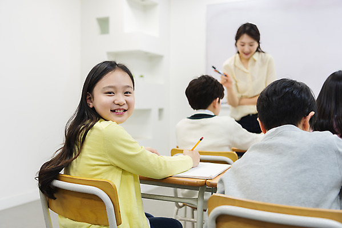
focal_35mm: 42
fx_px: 399
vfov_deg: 31.9
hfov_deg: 46.4
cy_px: 114
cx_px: 171
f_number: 2.8
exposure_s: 1/100
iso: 640
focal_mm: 42
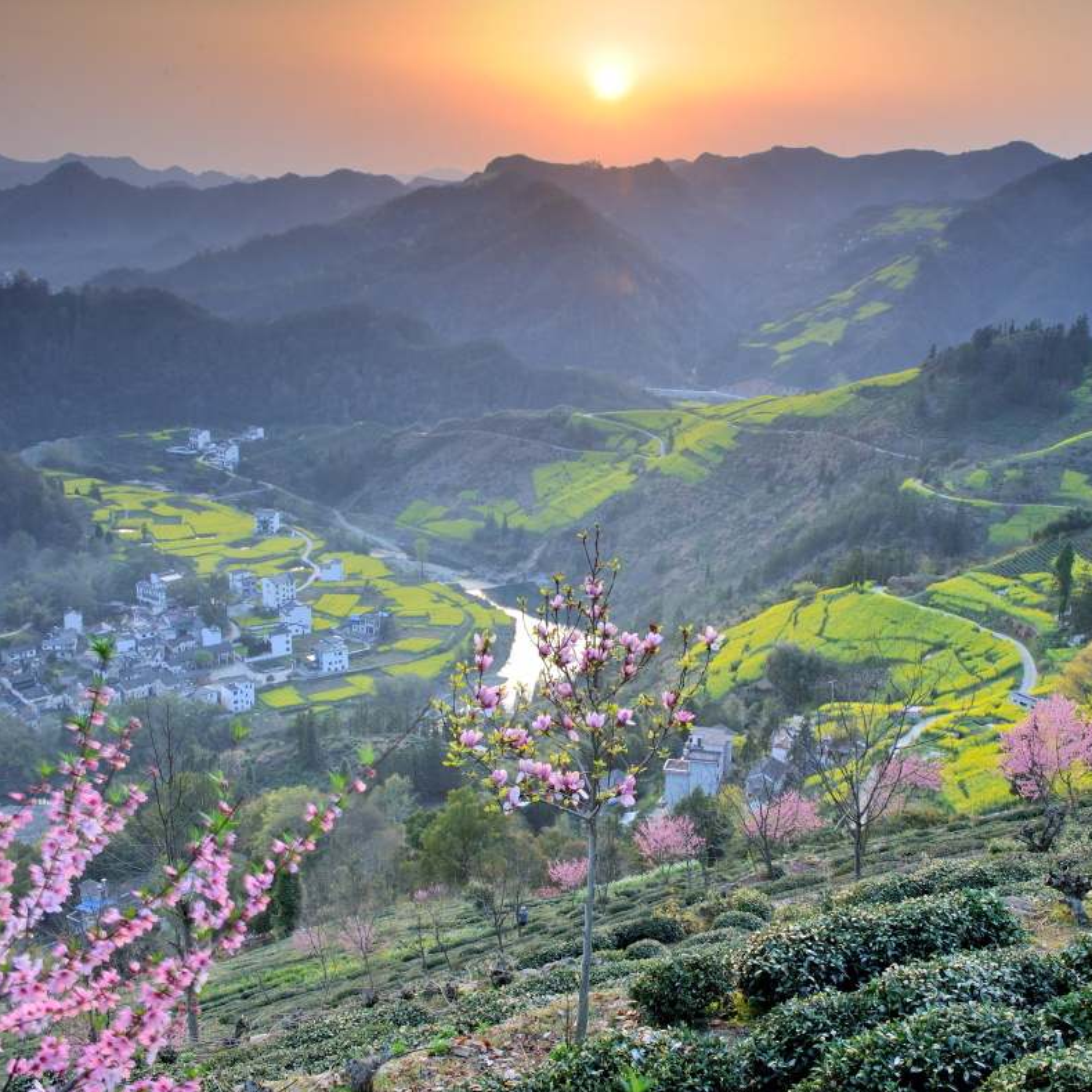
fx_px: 1428
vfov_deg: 41.9
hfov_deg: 41.7
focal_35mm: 40
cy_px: 549
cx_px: 650
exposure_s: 1.3
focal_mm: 31
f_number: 22
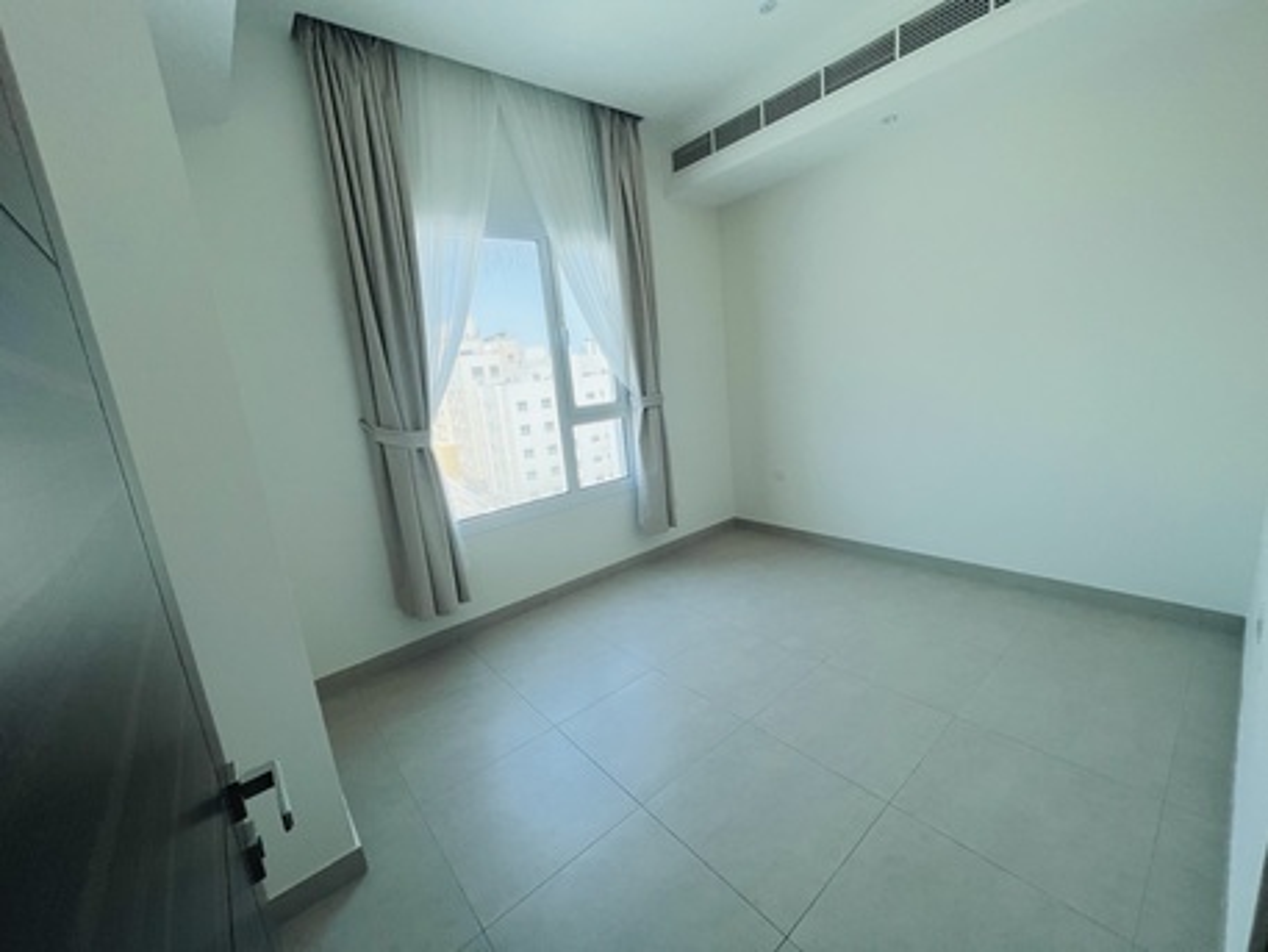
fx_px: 476
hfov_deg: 106.2
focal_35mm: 13
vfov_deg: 89.9
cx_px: 634
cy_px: 476
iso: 32
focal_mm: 1.57
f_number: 1.8
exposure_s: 1/128
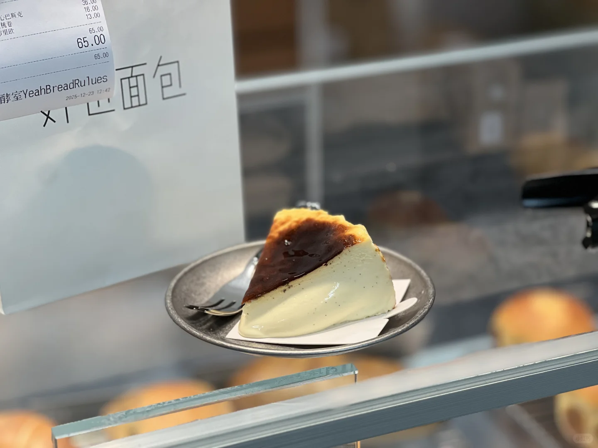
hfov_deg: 25.3
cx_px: 299
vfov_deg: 19.1
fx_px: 1330
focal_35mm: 77
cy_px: 224
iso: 125
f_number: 2.8
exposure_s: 1/100
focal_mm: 9
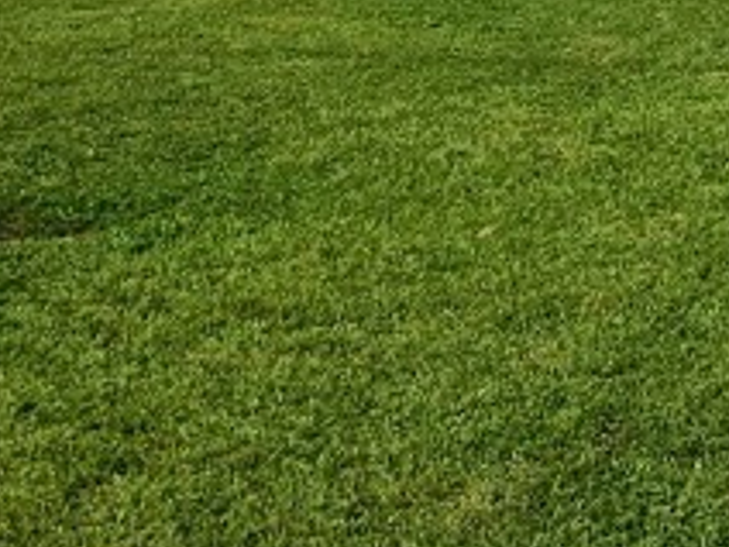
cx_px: 1179
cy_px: -585
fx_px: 2338
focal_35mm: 111
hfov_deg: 15.9
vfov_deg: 11.8
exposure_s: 1/1834
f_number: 1.8
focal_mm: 5.4
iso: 25
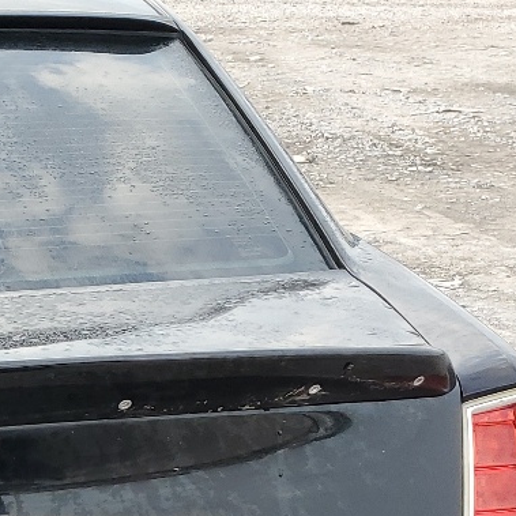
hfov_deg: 16.8
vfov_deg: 17.2
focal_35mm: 97
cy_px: 588
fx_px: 1636
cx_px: -176
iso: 50
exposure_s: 1/400
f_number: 1.5
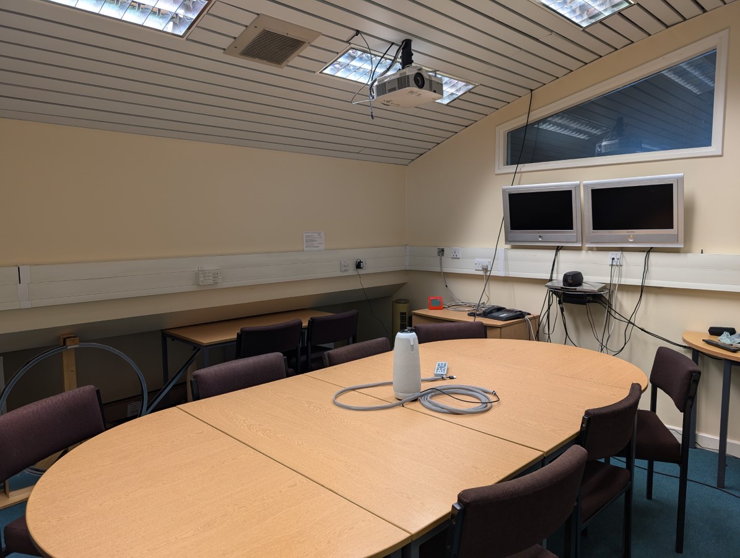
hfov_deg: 71.5
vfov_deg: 56.9
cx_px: 370
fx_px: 514
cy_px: 279
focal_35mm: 24
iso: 46
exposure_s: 1/25
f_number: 1.68
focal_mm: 6.9
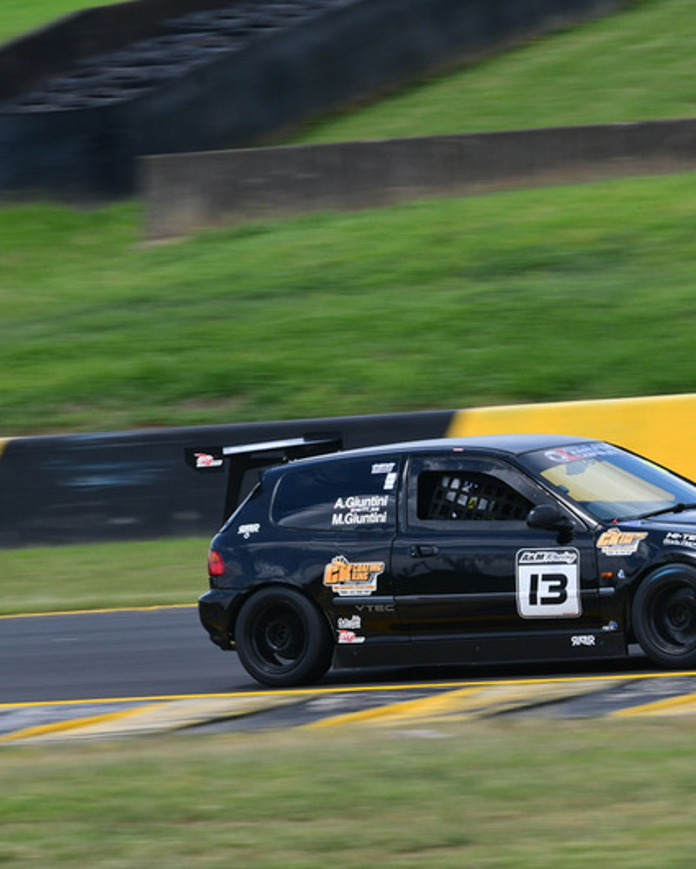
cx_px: 550
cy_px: 434
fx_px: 13102
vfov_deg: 3.8
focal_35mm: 509
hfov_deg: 3.0
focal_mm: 240
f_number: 13
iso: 320
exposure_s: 1/320
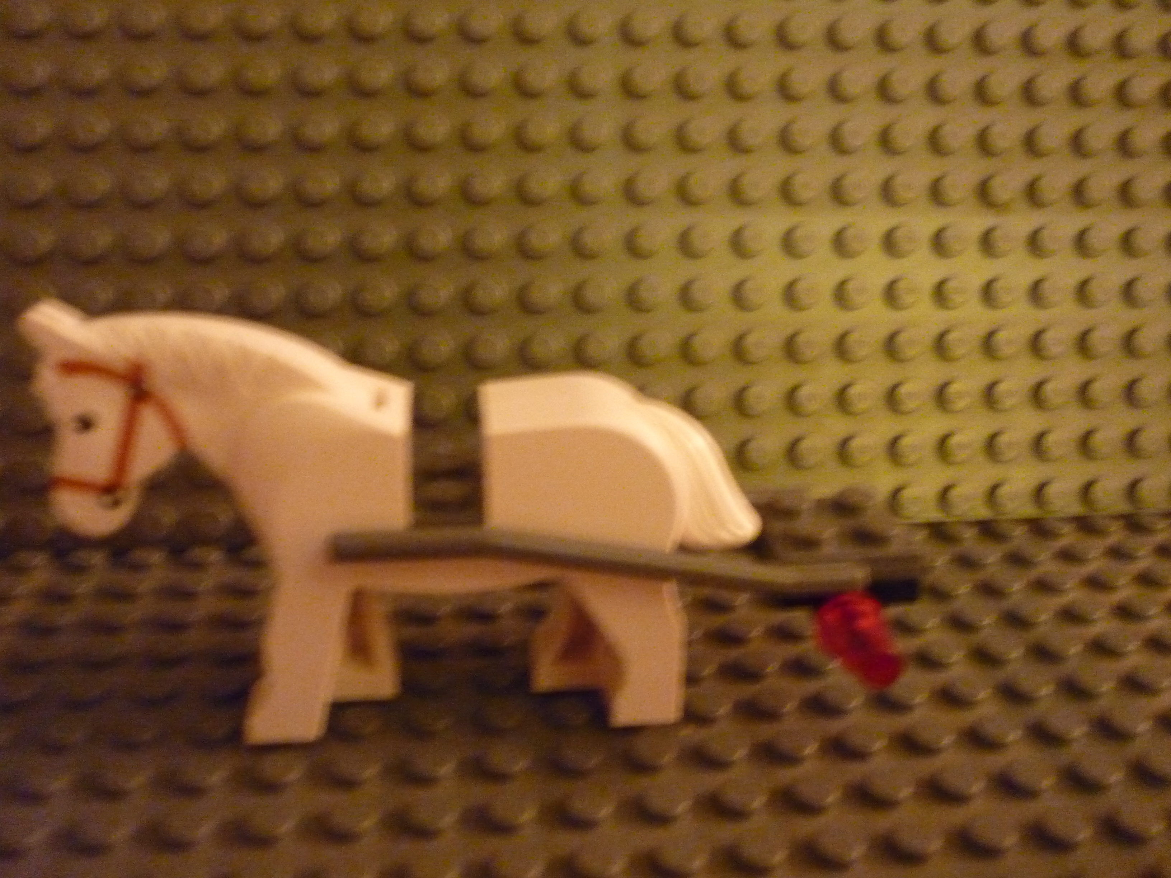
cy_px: 439
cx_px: 586
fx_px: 1116
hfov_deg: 55.4
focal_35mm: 33
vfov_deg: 42.9
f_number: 2.8
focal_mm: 5.5
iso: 1000
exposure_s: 1/8
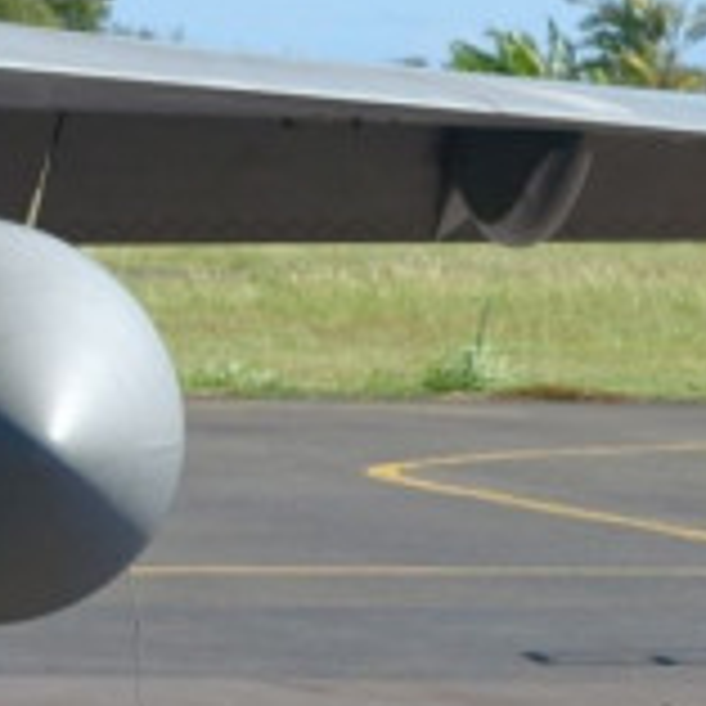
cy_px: -94
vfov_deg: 3.9
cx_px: -1070
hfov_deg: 3.8
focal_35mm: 453
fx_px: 10453
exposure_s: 1/500
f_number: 8
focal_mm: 70
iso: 100
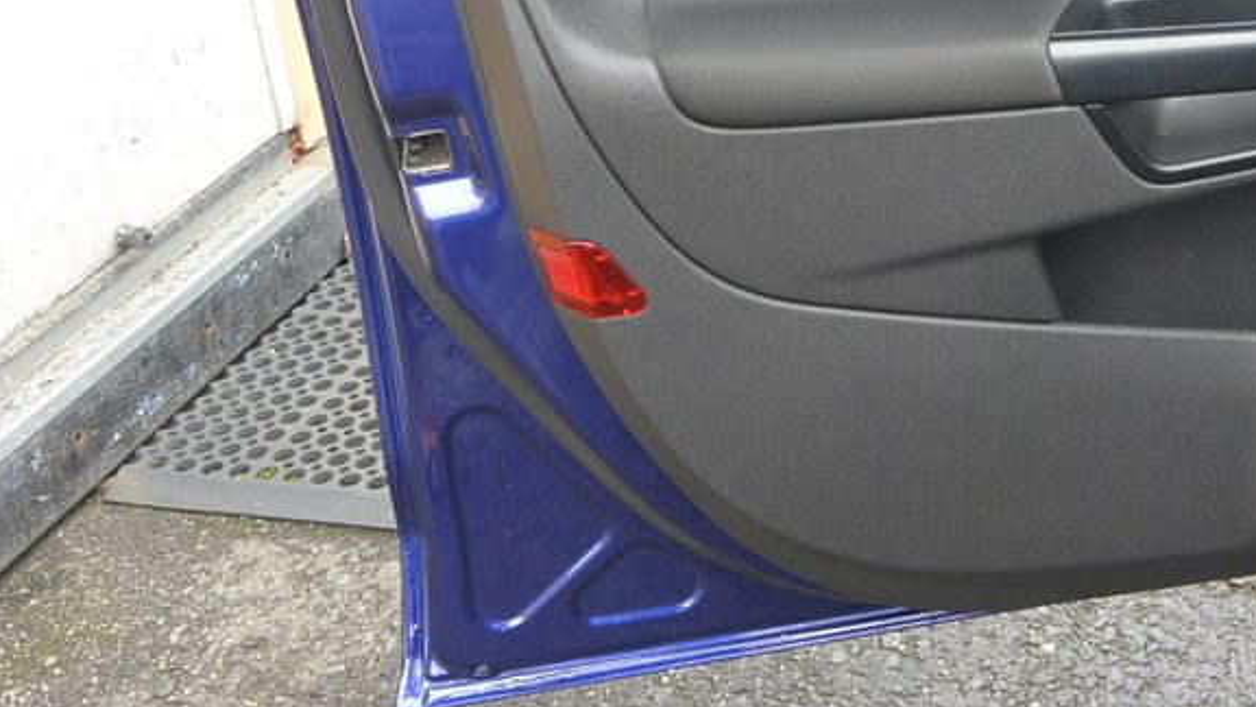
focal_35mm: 54
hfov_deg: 36.6
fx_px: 1798
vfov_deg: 21.7
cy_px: 77
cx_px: 1077
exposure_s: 1/125
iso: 200
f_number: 3.5
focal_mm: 11
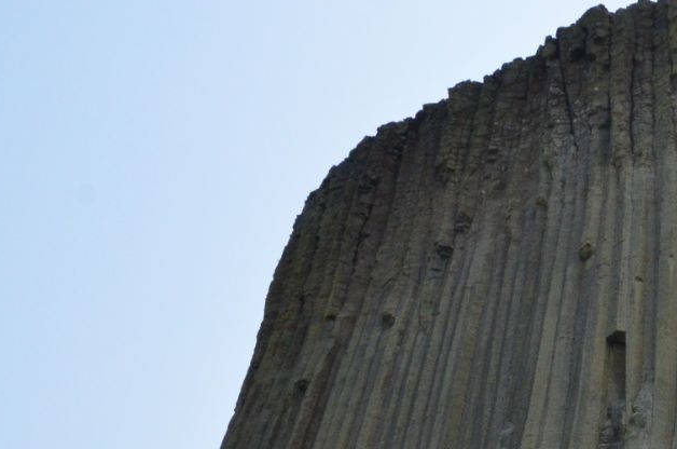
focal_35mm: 88
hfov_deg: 22.5
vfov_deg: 14.8
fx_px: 1652
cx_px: 643
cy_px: 585
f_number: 13
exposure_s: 1/1000
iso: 1000
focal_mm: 18
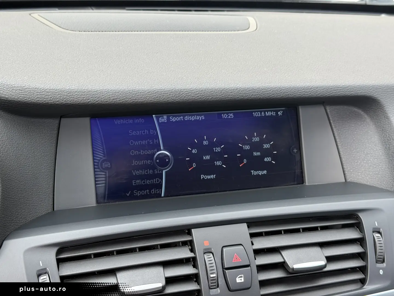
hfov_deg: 39.7
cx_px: 197
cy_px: 148
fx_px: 546
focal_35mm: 48
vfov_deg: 30.3
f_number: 1.78
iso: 80
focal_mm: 6.76
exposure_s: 1/259
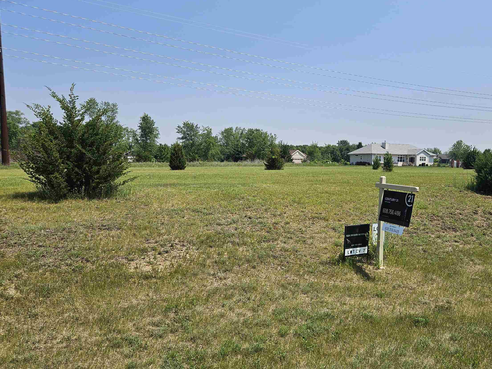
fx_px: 455
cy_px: 215
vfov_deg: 44.0
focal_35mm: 32
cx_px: 314
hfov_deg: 56.0
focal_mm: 5.4
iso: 25
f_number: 1.8
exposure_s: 1/3273
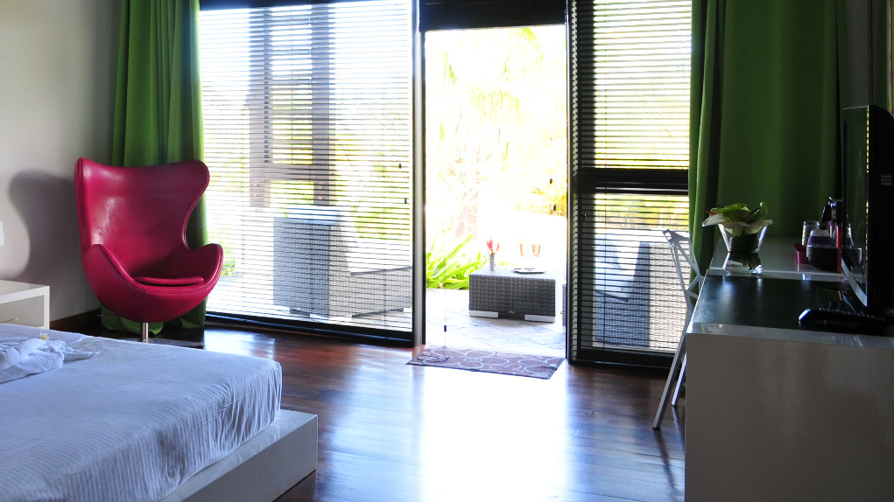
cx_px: 189
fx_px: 948
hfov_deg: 47.9
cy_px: 100
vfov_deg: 29.0
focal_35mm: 40
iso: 200
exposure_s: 1/13
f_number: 5.6
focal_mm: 16
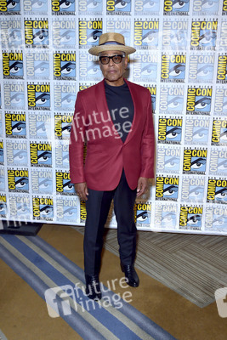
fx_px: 293
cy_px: 170
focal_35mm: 31
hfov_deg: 42.4
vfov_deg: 60.3
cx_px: 114
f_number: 6.3
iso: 800
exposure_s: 1/250
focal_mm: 31
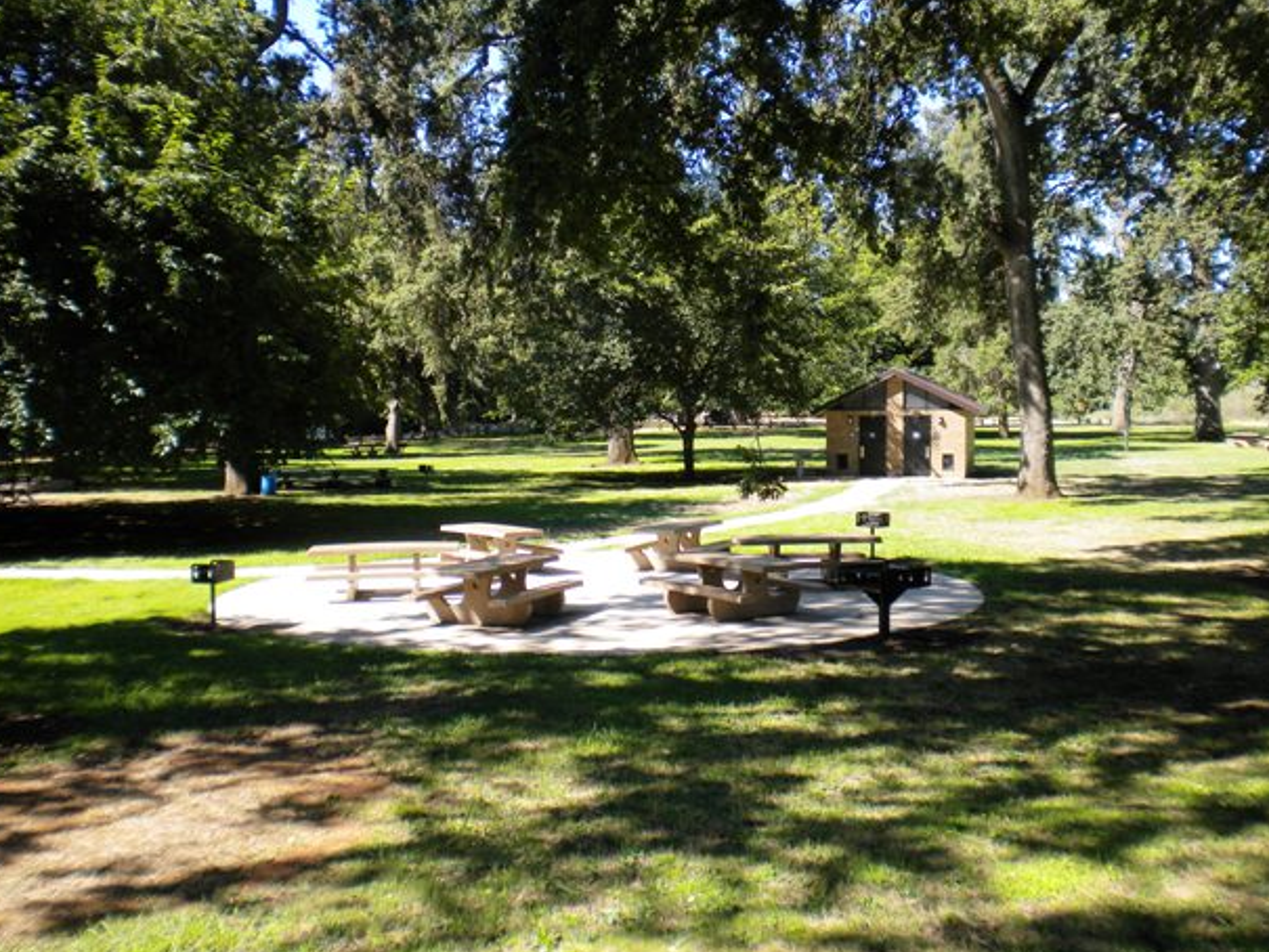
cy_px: 495
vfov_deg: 38.7
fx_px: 1357
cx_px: 642
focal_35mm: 37
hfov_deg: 50.1
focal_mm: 6.3
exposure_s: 1/184
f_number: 4.6
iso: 80
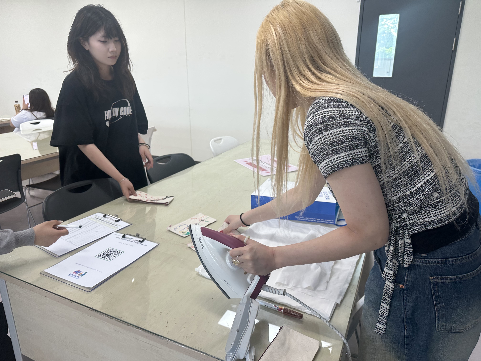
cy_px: 180
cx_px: 240
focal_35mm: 24
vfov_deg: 56.8
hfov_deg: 71.6
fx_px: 333
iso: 64
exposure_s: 1/120
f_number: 1.78
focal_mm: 6.86
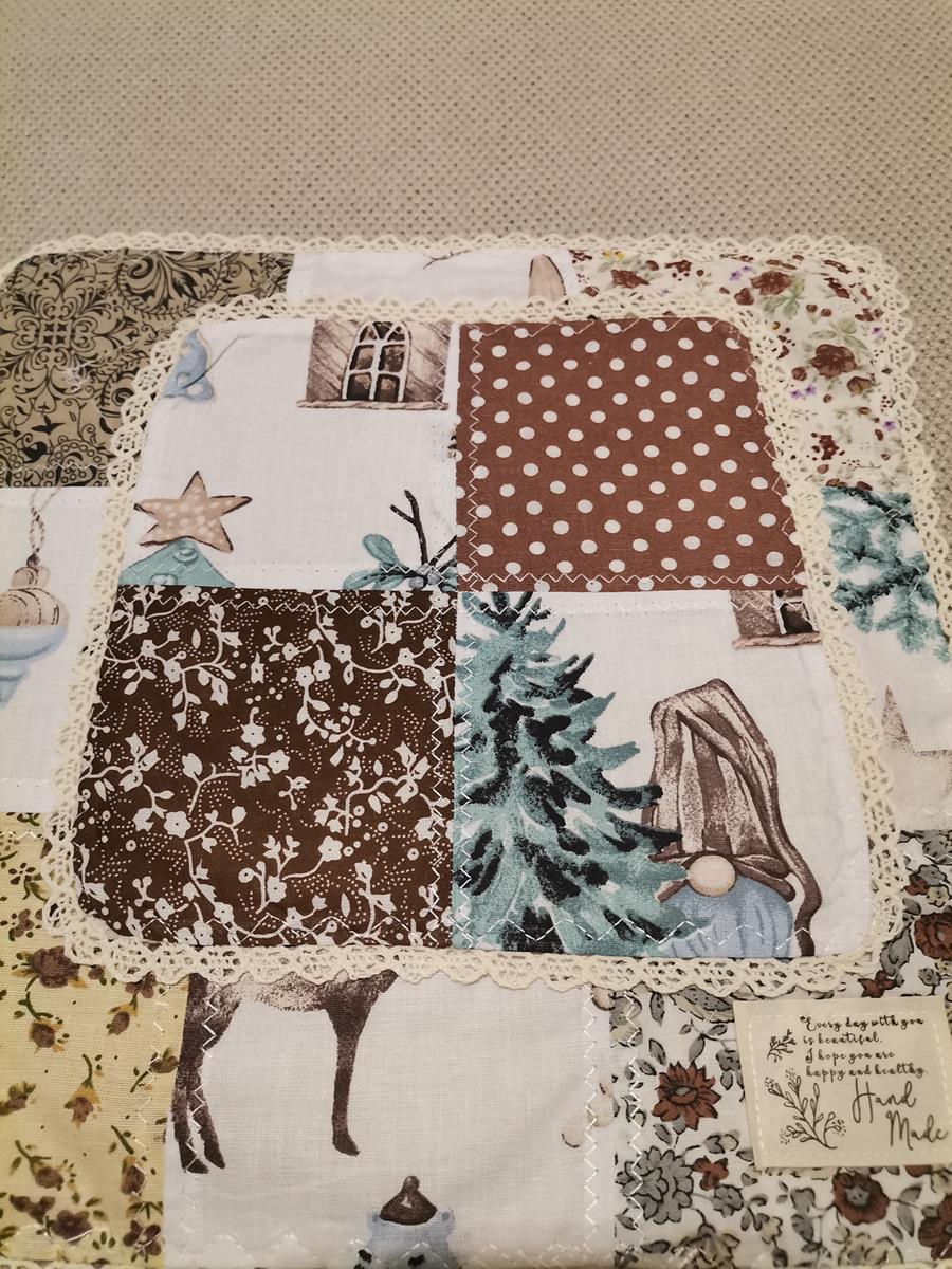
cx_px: 476
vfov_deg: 67.3
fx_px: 953
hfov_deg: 53.1
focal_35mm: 26
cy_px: 634
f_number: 1.8
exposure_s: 1/33.3
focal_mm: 4.75
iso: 320
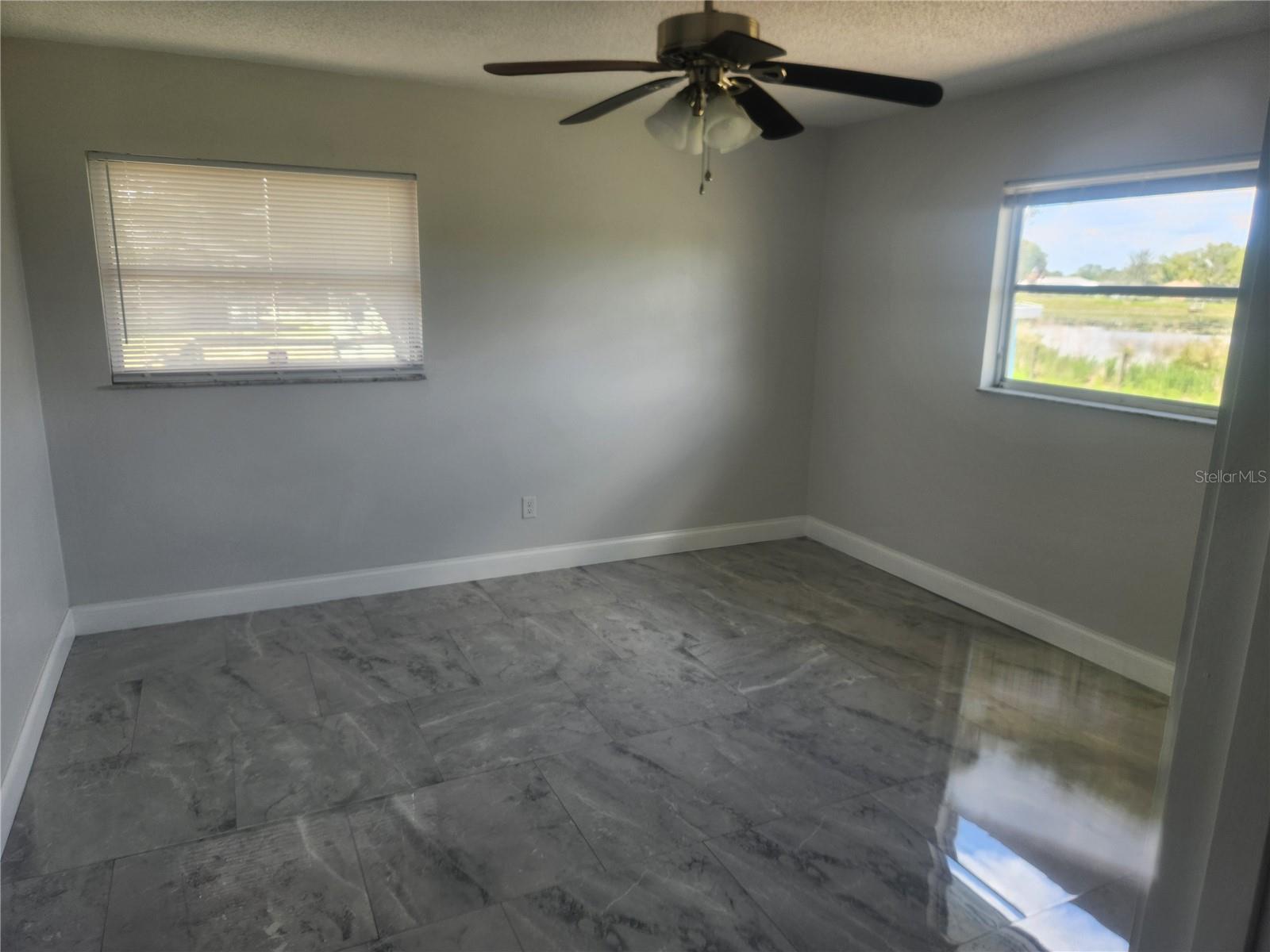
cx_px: 635
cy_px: 476
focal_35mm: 23
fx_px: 844
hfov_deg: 73.9
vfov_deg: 58.9
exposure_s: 1/180
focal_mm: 5.4
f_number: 1.8
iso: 80
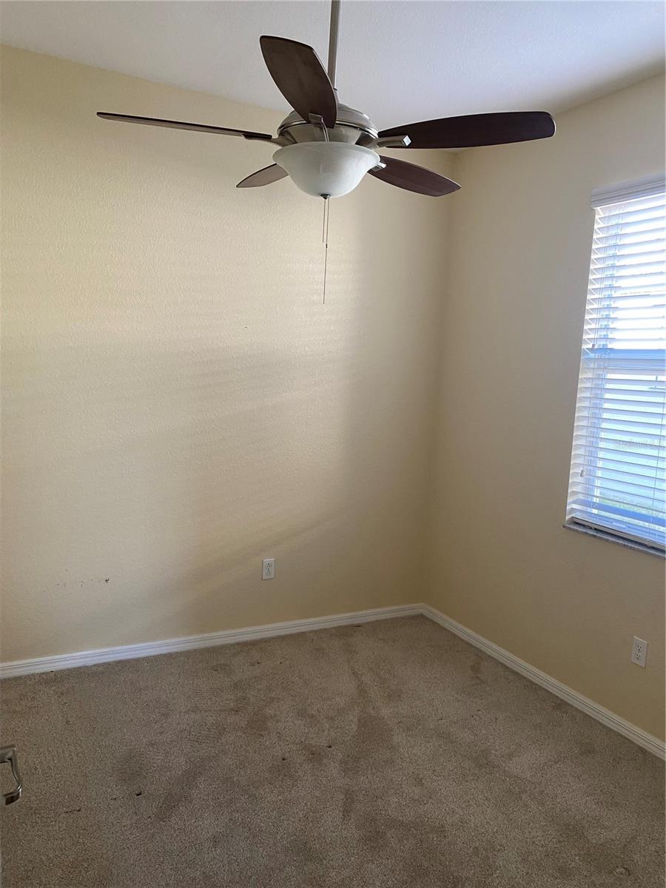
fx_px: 667
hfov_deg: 53.1
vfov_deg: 67.3
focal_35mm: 26
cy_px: 444
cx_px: 333
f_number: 1.8
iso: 125
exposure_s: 1/72
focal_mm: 4.25
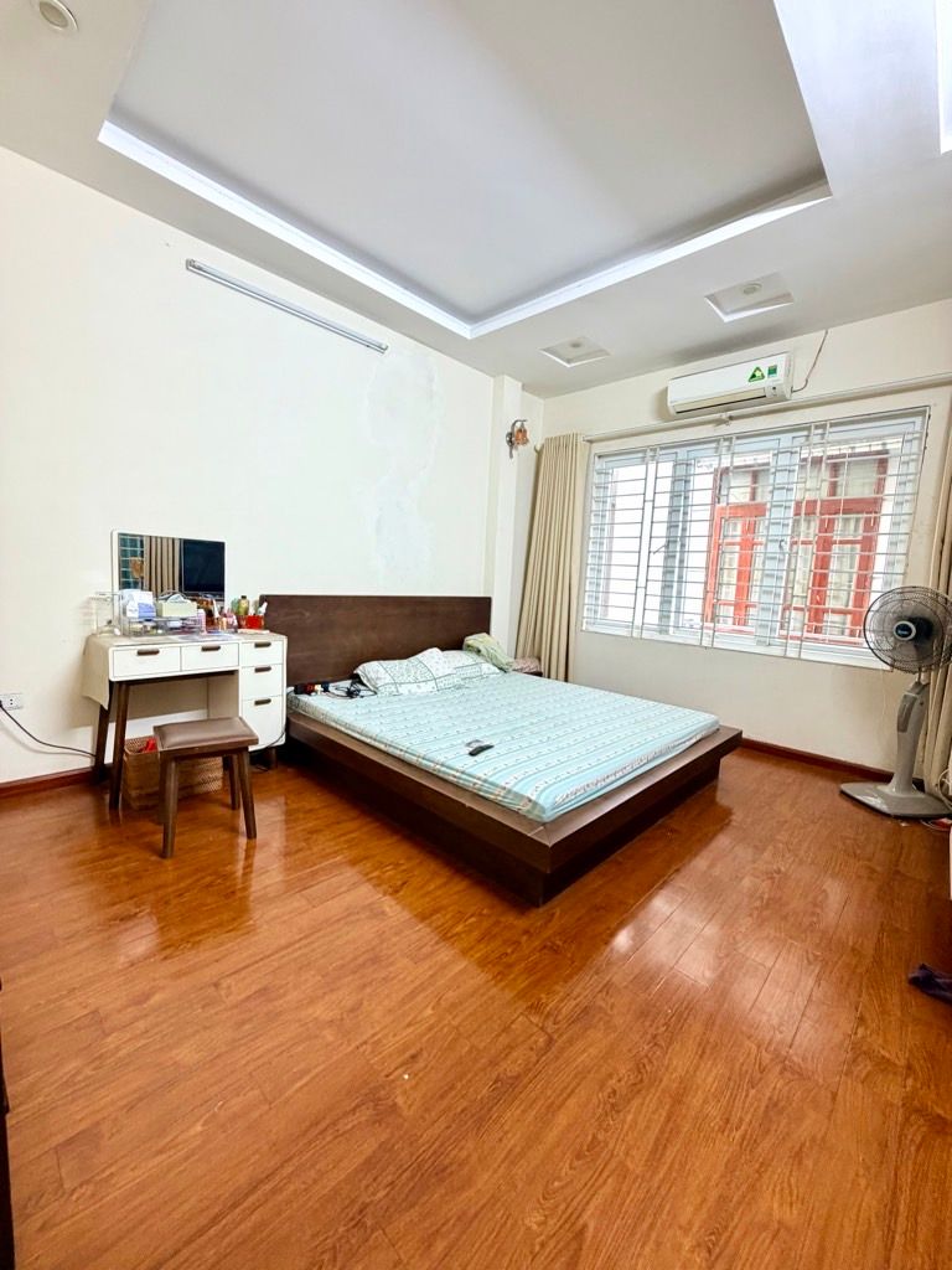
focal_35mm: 14
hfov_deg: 85.7
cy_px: 635
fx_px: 513
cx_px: 476
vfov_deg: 102.1
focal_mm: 2.22
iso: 200
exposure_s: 1/50
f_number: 2.2
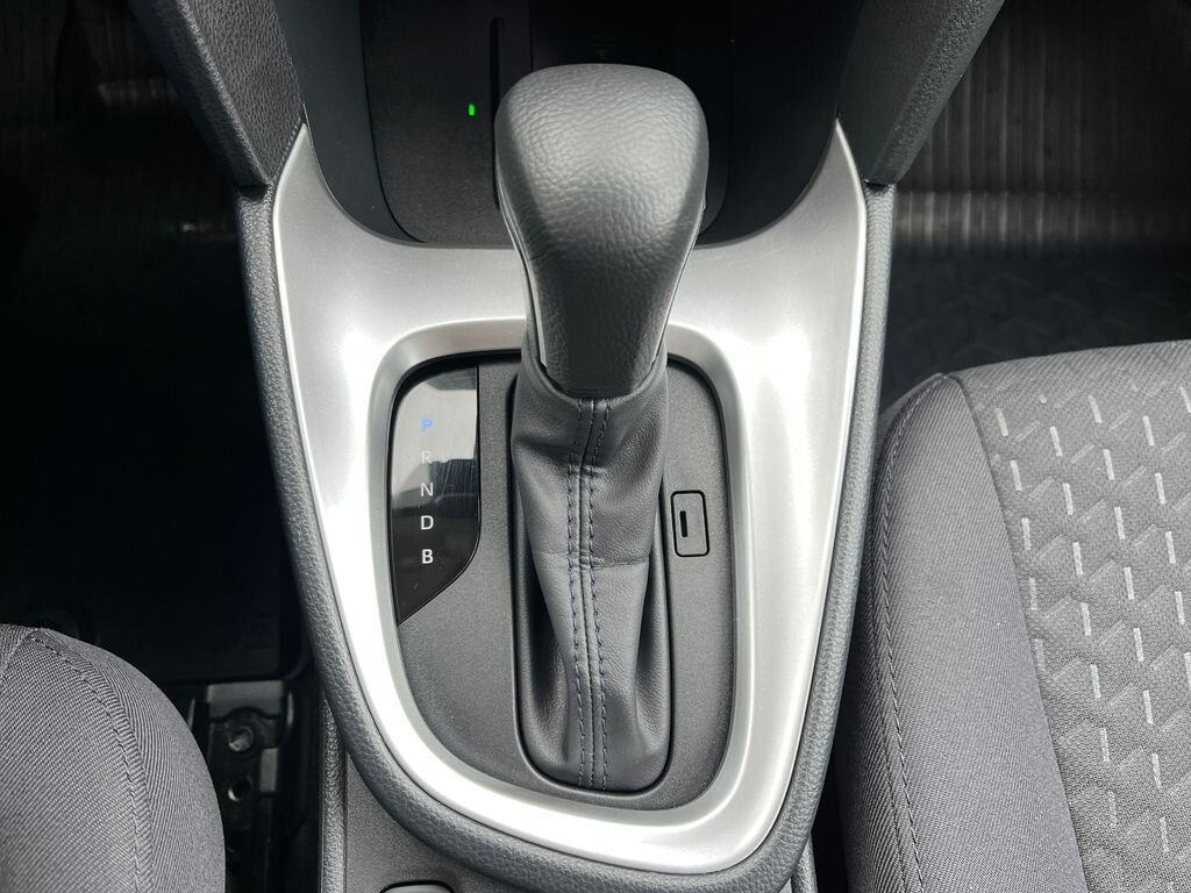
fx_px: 895
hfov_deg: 67.3
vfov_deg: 53.1
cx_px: 596
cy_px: 446
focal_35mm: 26
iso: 125
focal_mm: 5.1
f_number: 1.6
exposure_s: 1/109
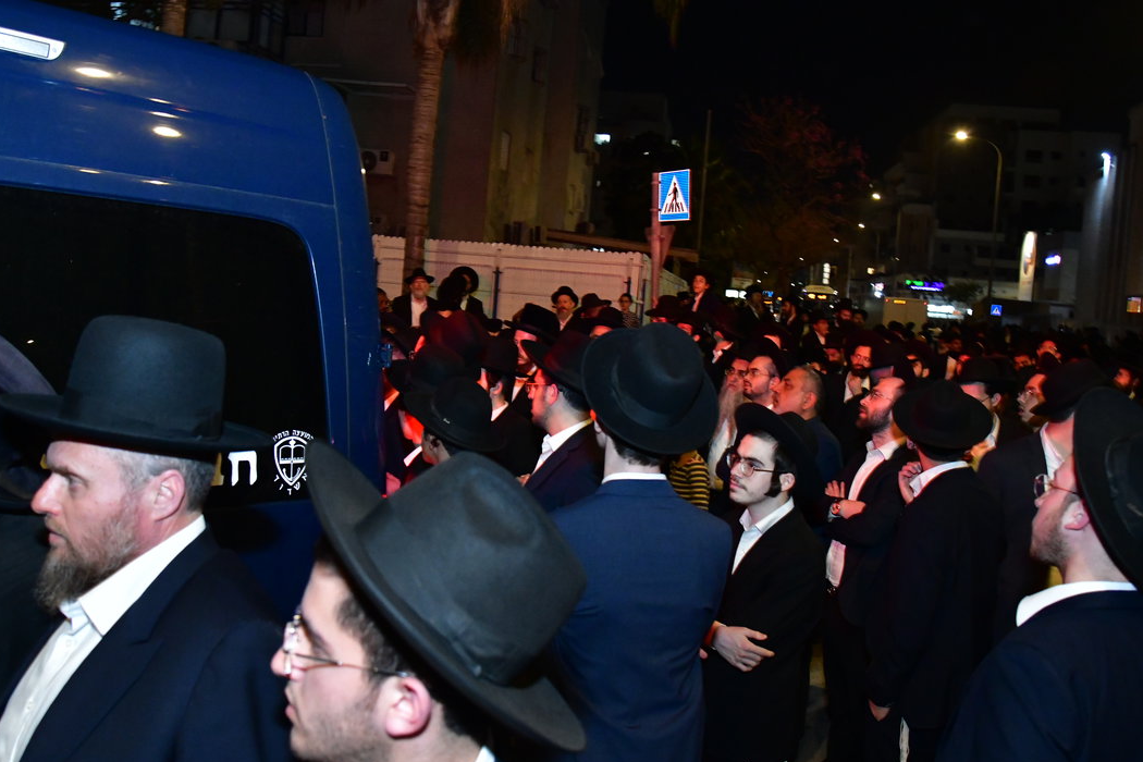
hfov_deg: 58.7
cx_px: 530
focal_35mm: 32
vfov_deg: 41.0
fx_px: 1016
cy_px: 334
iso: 6400
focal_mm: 24
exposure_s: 1/100
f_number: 5.6
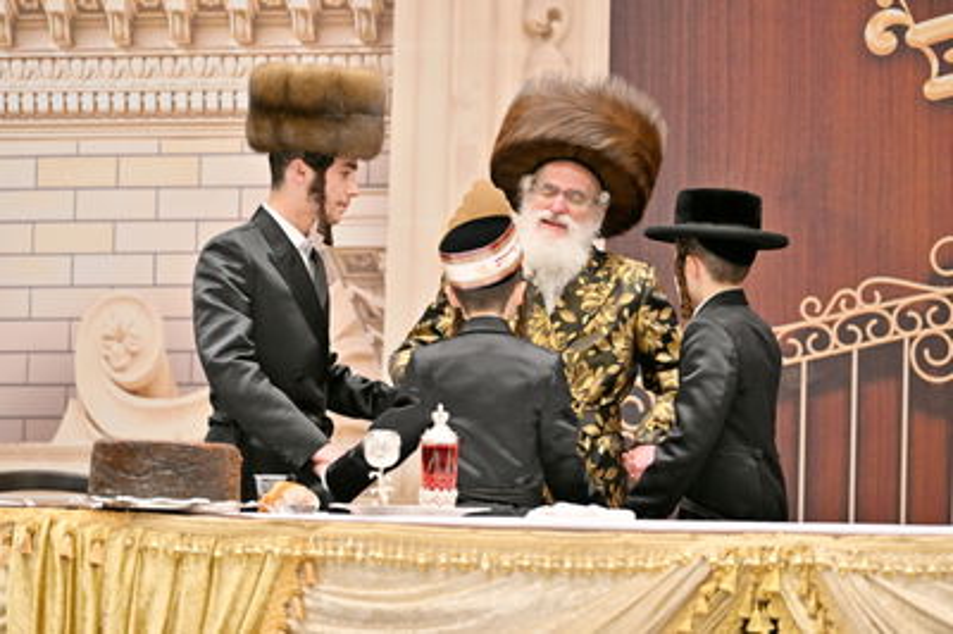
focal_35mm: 180
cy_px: 317
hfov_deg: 11.4
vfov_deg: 7.6
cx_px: 476
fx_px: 4761
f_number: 2.8
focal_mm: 180
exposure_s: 1/250
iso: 250
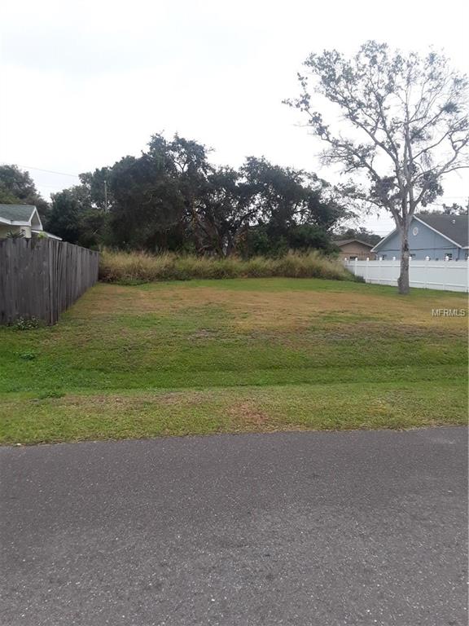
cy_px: 313
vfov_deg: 63.4
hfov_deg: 49.7
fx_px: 506
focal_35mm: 28
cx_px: 234
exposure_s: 1/232
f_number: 1.9
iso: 40
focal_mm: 2.9
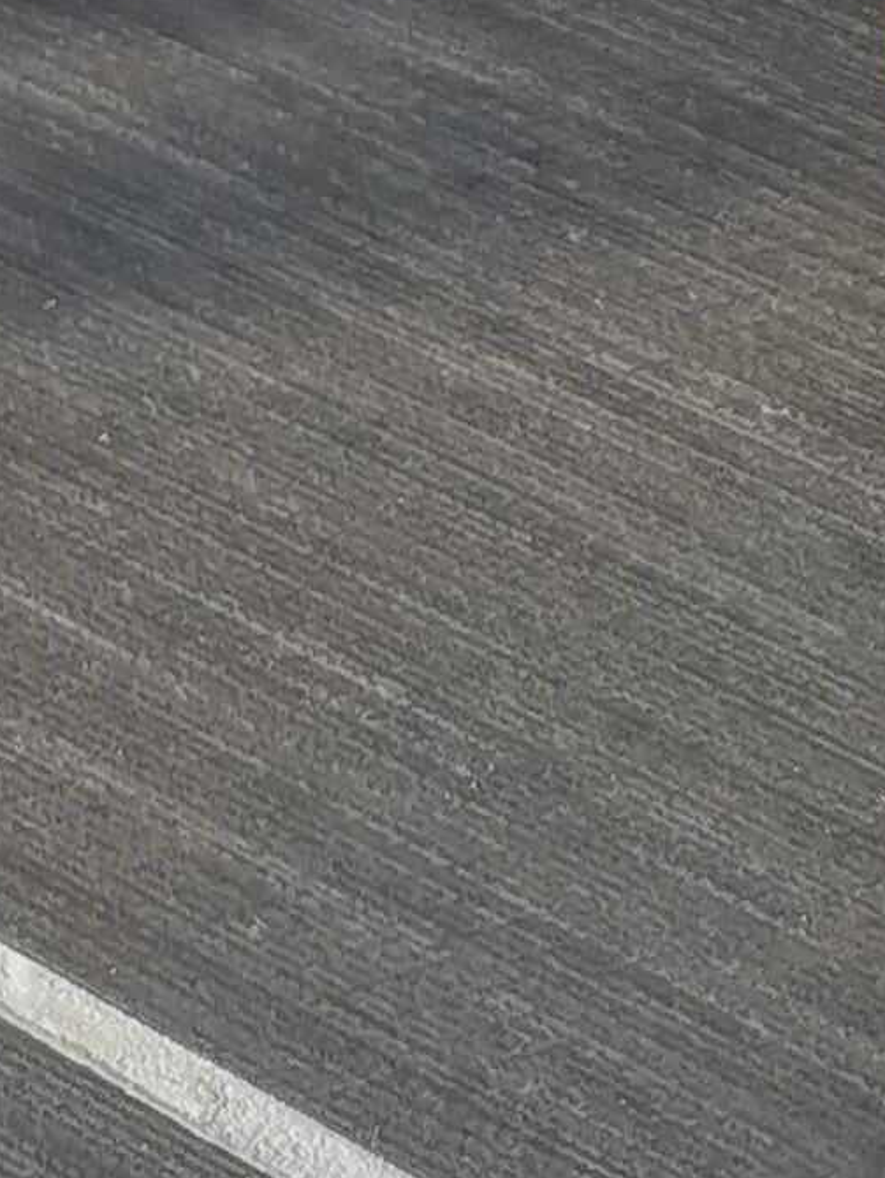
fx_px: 5008
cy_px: -1519
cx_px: 1003
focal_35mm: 147
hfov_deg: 10.0
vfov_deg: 11.4
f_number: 1.8
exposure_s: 1/165
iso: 50
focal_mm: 5.58
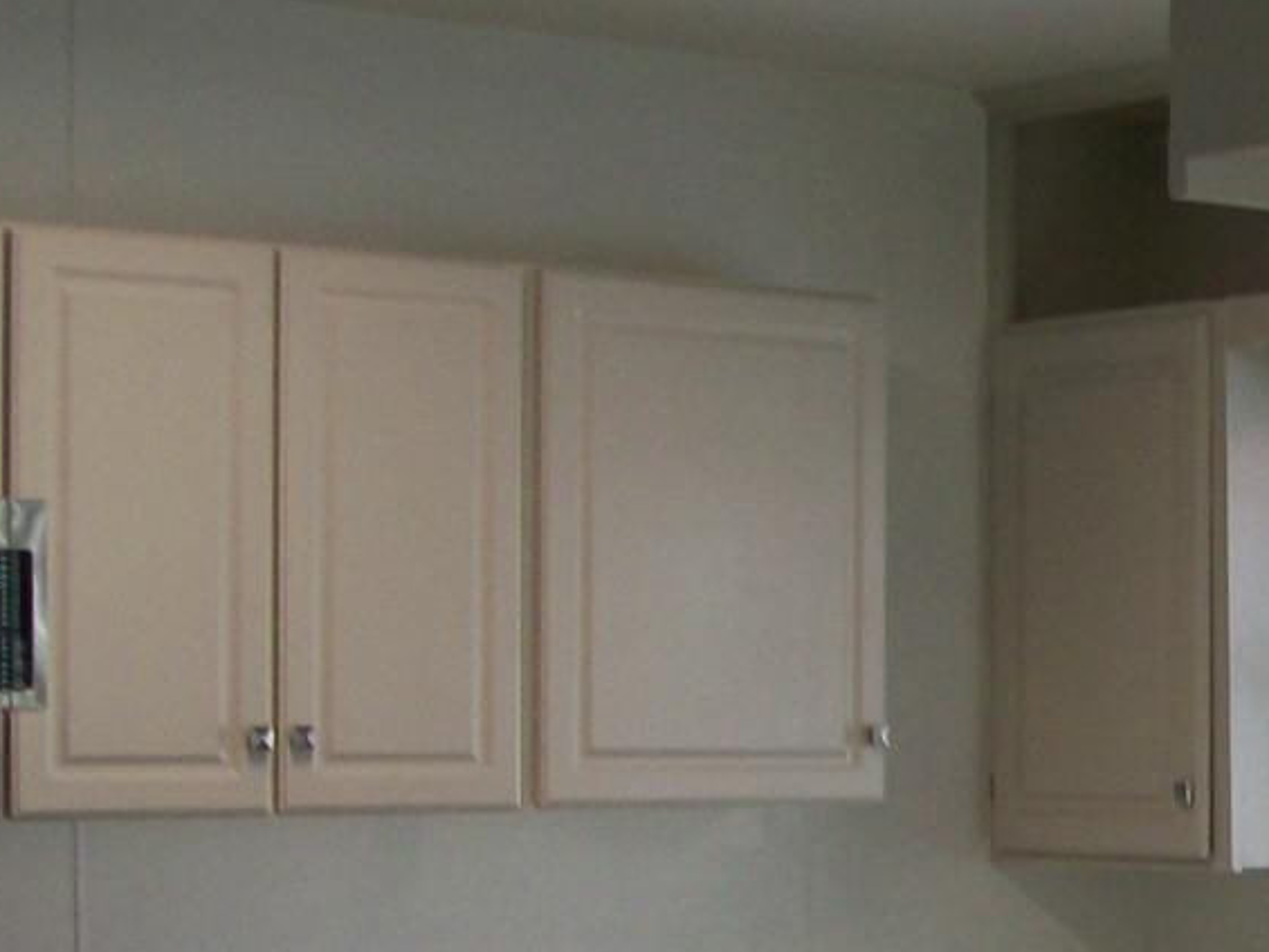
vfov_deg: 14.3
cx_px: 1440
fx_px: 3740
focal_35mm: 102
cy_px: 916
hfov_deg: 18.4
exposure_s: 1/68
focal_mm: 6
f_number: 2.7
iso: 80
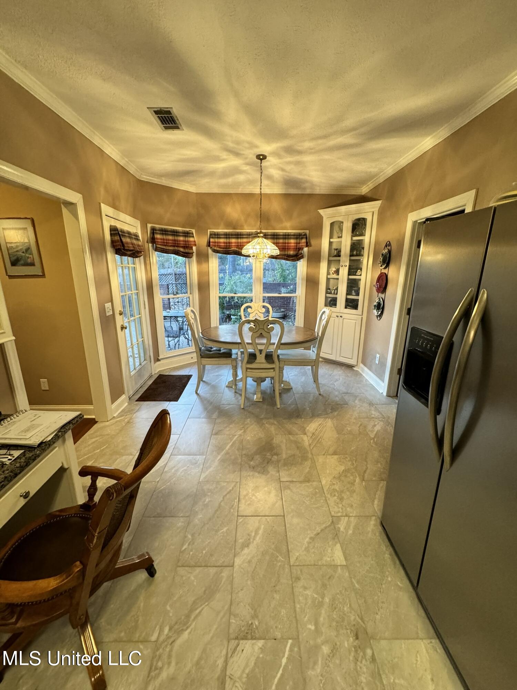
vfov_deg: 102.1
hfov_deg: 85.7
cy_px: 345
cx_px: 258
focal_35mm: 14
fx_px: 279
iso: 320
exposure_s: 1/60
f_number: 2.2
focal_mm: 2.22
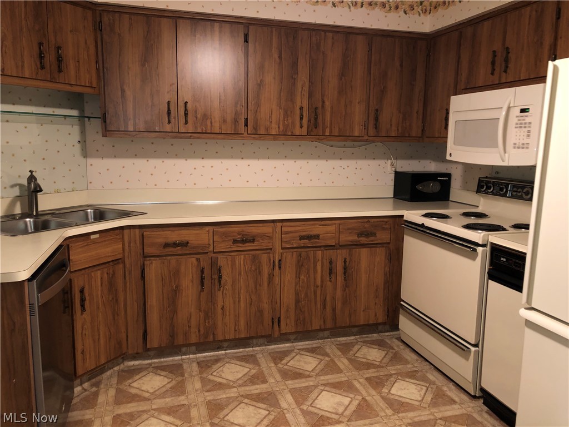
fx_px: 460
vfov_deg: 49.7
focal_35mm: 28
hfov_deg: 63.4
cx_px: 284
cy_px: 214
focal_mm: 3.99
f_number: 1.8
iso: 80
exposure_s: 1/11
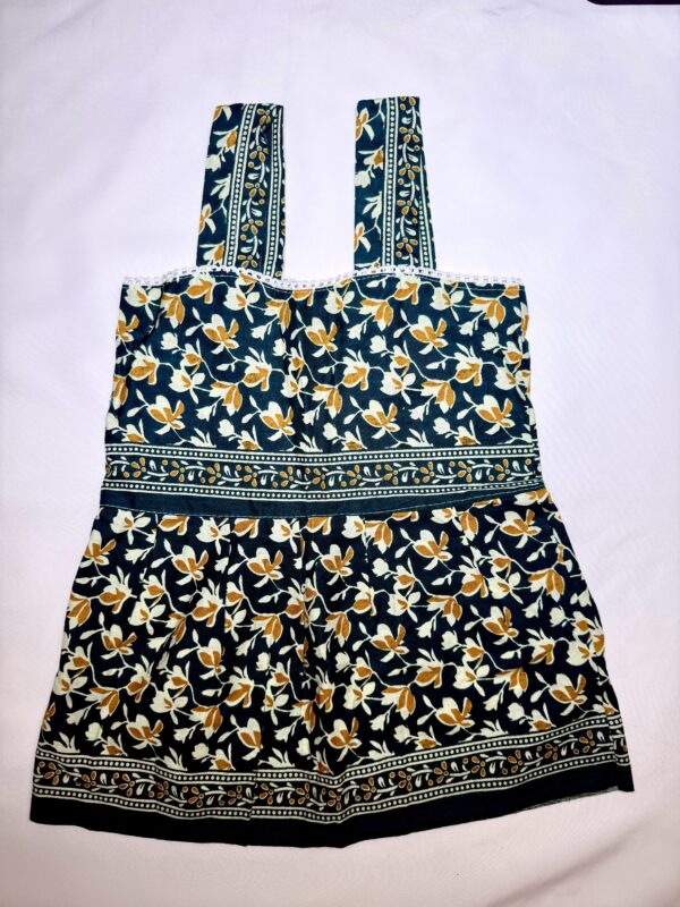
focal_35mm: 24
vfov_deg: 71.6
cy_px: 454
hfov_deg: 56.8
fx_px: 629
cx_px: 340
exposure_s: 1/197
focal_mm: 6.76
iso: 100
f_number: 1.78
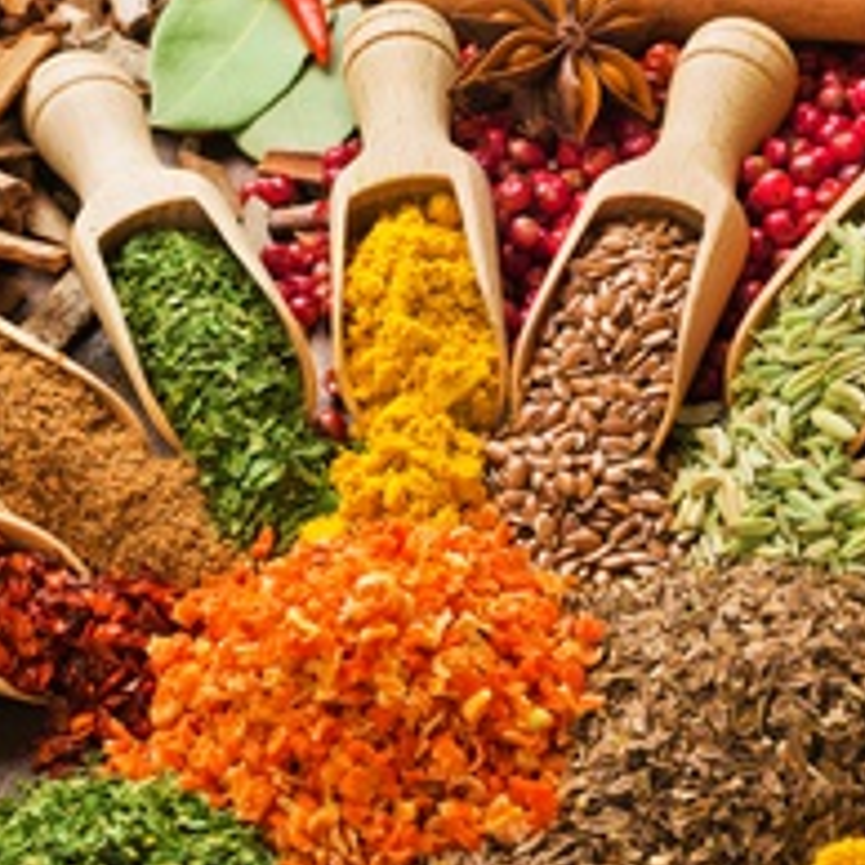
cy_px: 493
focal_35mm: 93
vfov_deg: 18.7
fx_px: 2629
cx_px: 540
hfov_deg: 18.7
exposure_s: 1/200
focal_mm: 50
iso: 100
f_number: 14
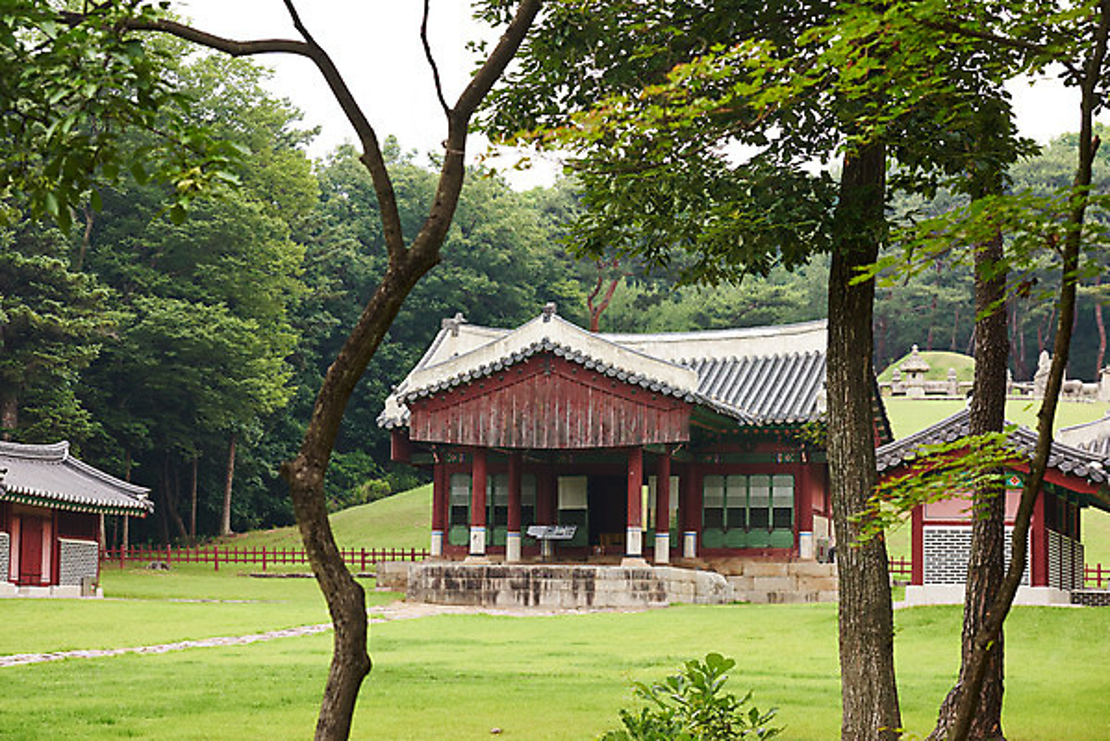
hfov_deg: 23.9
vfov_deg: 16.1
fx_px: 2622
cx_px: 555
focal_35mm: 85
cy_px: 370
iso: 400
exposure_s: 1/400
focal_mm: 85
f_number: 5.6
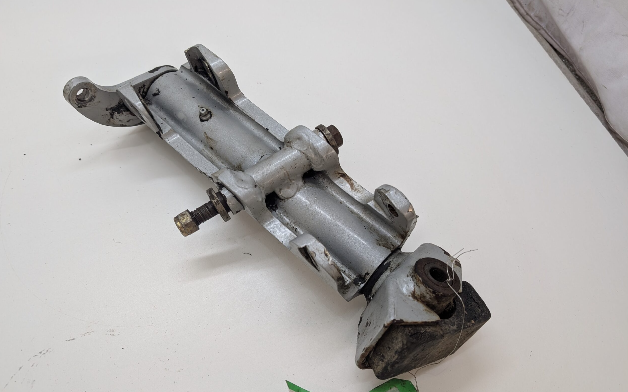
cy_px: 202
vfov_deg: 47.6
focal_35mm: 26
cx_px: 310
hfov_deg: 70.4
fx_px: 445
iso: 56
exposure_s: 1/36.4
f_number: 1.68
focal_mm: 6.9
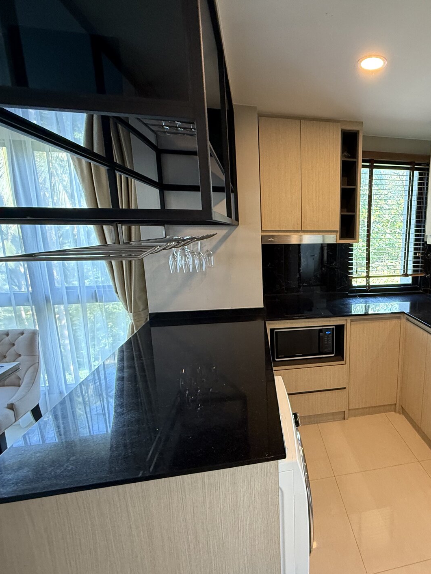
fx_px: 315
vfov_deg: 84.7
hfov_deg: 64.1
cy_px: 290
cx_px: 329
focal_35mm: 19
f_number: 2.2
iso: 400
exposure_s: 1/60
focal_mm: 2.22
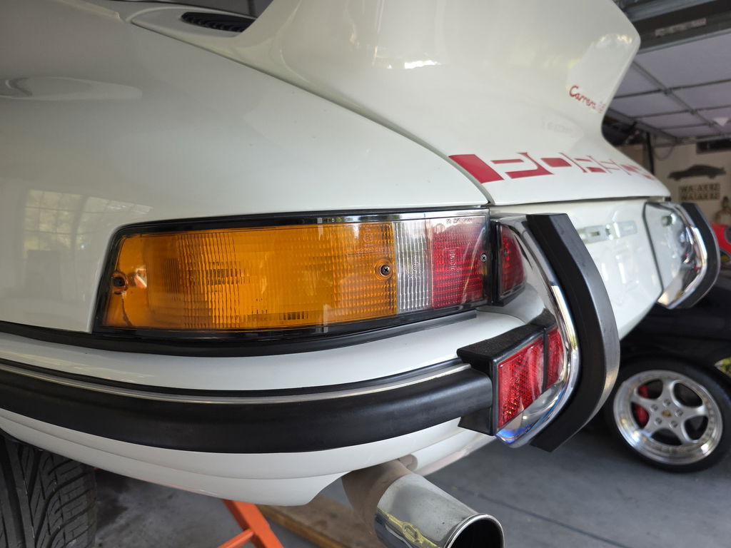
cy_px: 274
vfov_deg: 58.9
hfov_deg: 73.9
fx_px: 486
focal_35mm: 23
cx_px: 366
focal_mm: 6.3
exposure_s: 1/180
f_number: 1.7
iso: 160
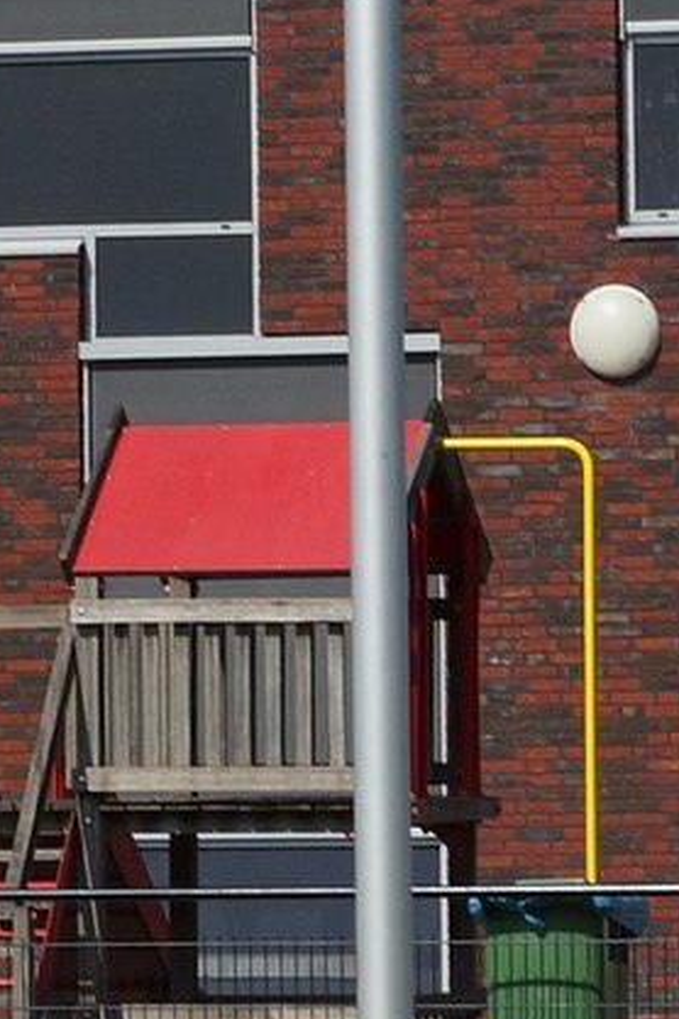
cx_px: -48
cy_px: 733
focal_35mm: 184
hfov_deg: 7.4
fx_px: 5205
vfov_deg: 11.2
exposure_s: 1/320
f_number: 9
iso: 100
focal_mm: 50
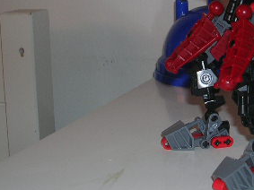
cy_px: 20
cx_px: 212
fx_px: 631
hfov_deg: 22.4
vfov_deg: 16.9
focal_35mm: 86
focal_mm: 5.8
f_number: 2.8
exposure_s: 1/60.1
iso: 50
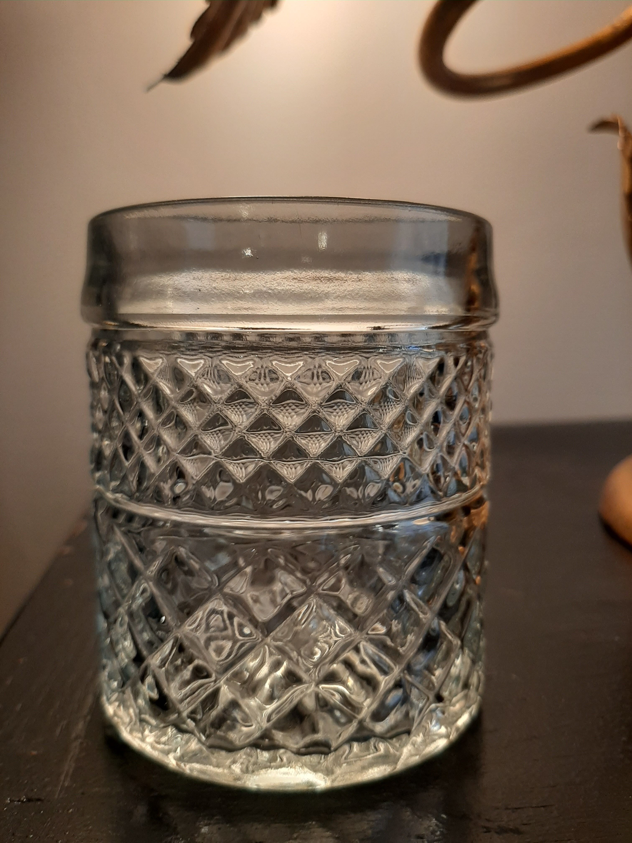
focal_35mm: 26
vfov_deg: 67.3
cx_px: 316
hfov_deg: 53.1
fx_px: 633
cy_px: 422
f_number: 1.7
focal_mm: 3.93
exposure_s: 1/100
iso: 64
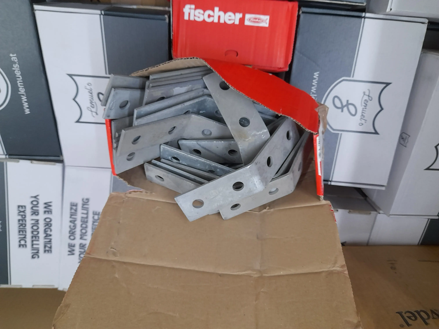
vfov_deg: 54.9
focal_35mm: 25
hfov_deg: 69.4
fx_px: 317
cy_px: 164
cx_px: 220
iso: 320
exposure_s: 1/33
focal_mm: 4.6
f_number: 2
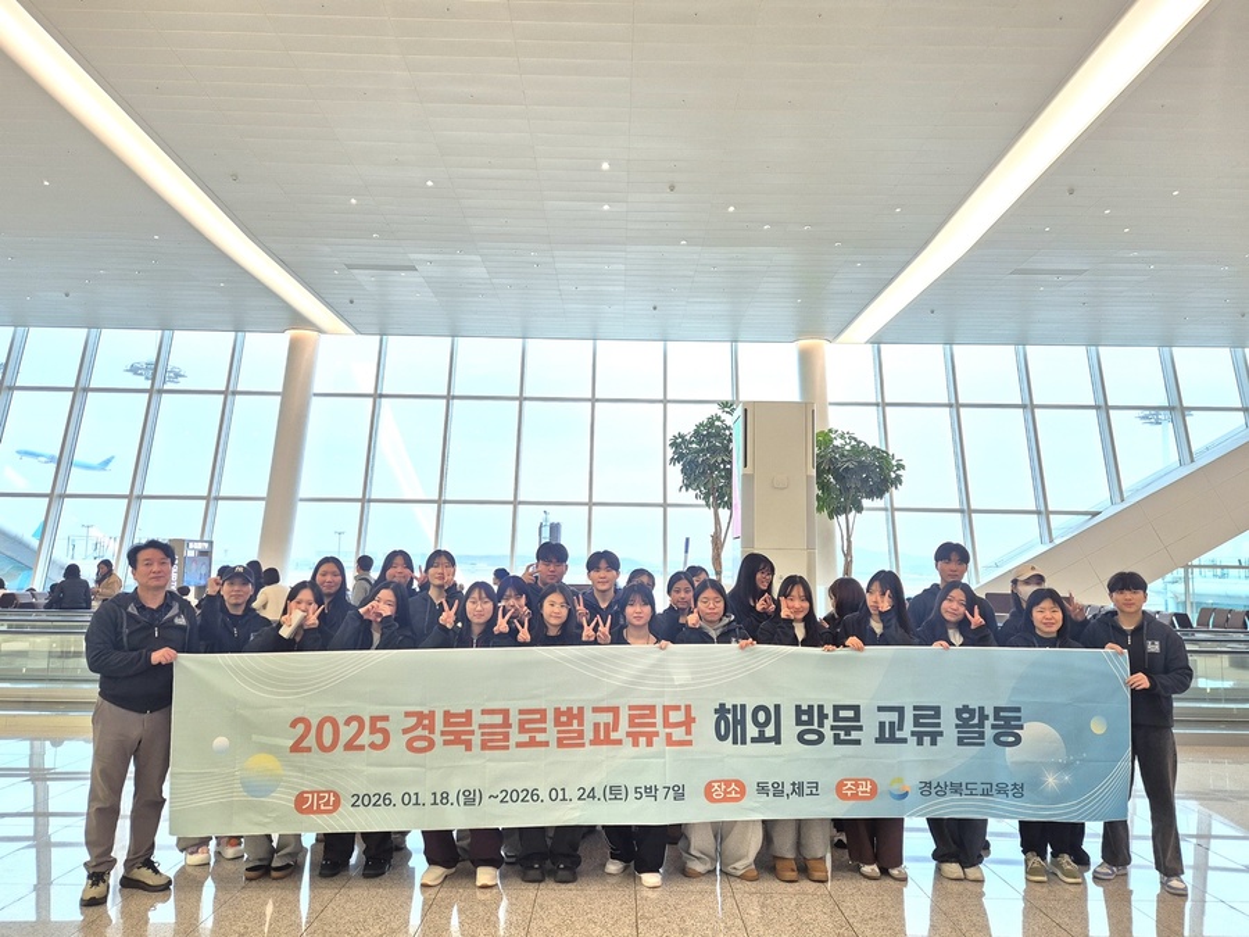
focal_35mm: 23
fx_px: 830
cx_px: 624
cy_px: 468
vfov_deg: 58.9
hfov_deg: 73.9
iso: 160
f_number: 1.8
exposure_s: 1/120
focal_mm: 5.4
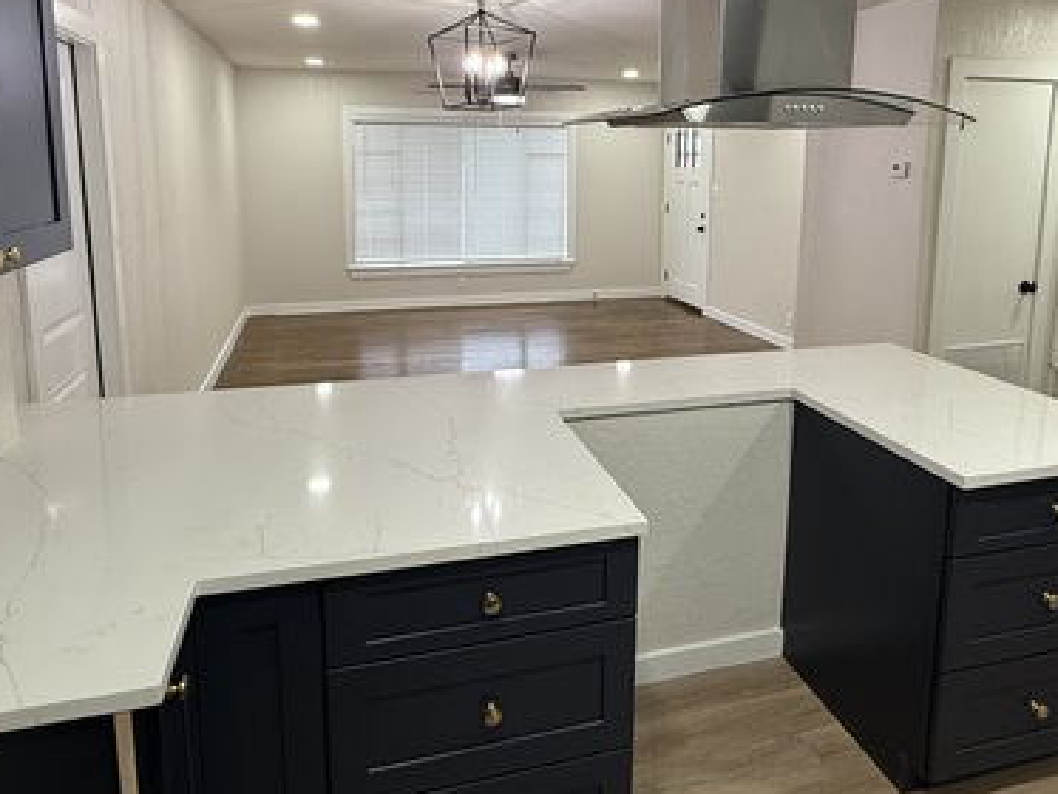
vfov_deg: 55.5
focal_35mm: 24
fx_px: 734
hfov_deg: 71.6
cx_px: 547
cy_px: 258
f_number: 2.2
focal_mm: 2.22
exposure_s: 1/120
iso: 200
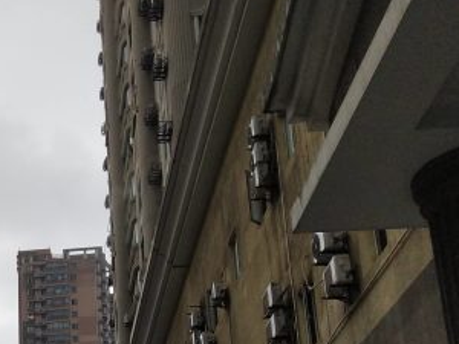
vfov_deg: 17.5
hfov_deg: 23.2
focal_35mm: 80
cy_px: 420
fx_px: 1061
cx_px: -18
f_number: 1.8
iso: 52
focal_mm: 3.95
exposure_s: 1/100
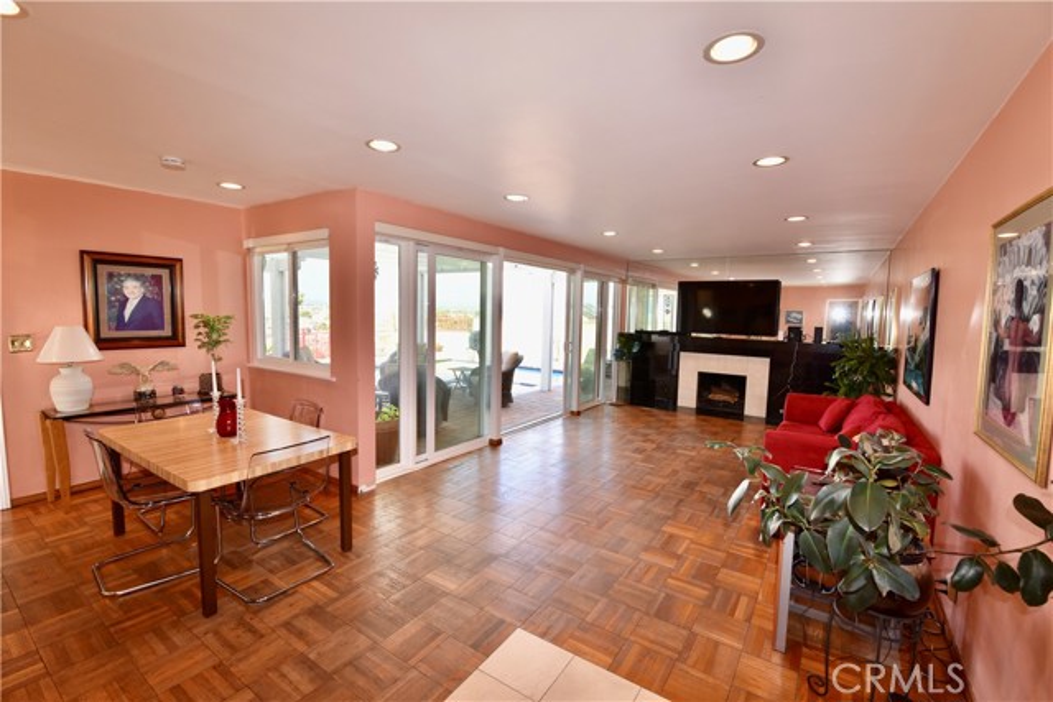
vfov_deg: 77.4
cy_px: 351
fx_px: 439
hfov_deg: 100.4
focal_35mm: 15
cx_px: 526
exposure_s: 1/125
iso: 500
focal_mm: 15
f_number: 5.6
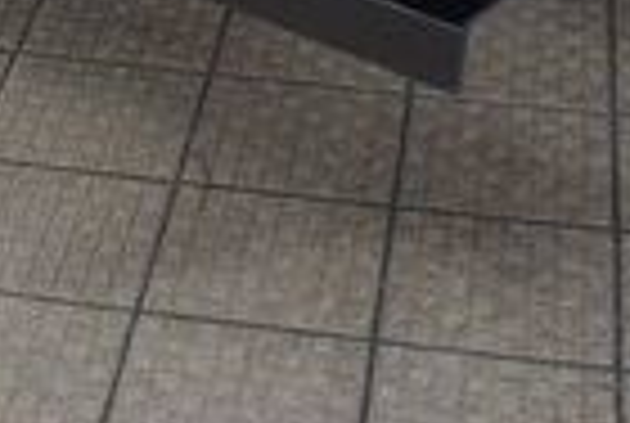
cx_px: 68
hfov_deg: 16.4
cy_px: -479
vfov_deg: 10.2
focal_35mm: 123
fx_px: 2157
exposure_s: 1/50
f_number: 3.5
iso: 1600
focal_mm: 18
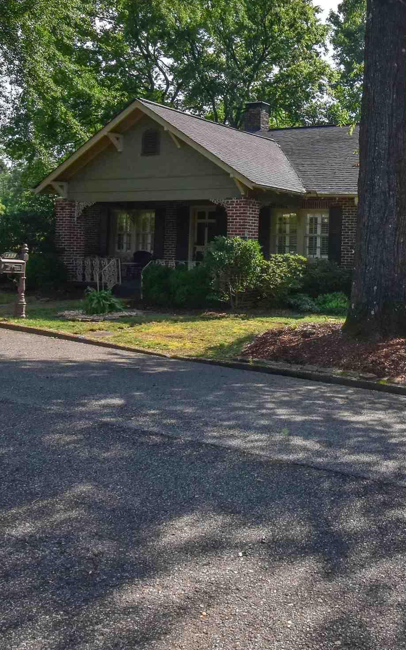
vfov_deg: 58.8
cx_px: 396
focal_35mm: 32
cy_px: 237
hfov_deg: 35.9
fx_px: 567
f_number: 11
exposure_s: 1/400
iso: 400
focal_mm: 10
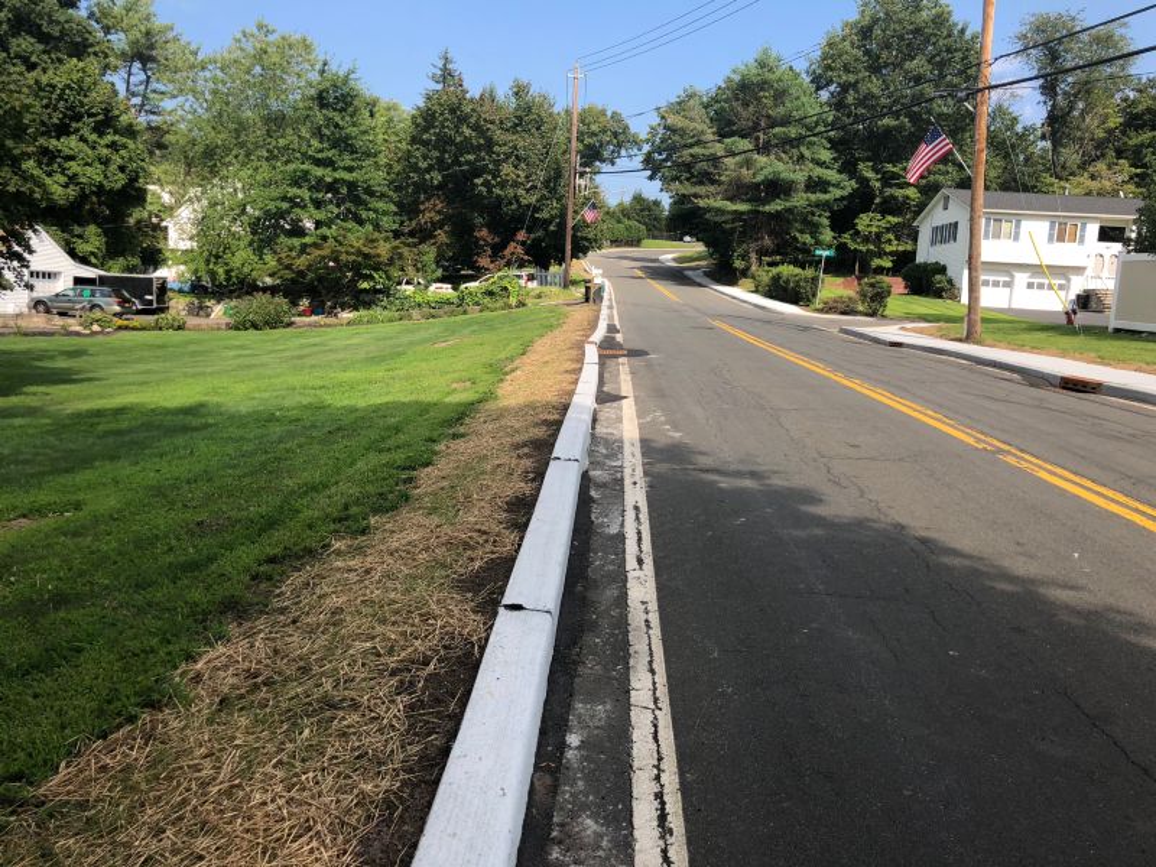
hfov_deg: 63.4
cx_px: 578
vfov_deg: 49.7
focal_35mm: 28
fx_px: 935
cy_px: 434
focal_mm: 4
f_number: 1.8
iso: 20
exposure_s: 1/1021
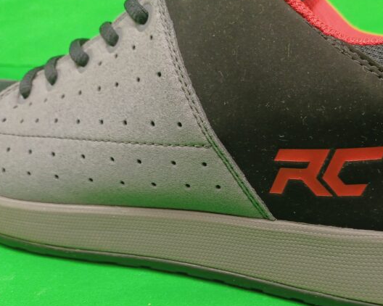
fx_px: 419
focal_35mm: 37
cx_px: 238
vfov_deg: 39.8
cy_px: 196
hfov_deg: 48.7
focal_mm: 4.6
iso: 400
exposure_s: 1/25
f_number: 1.8
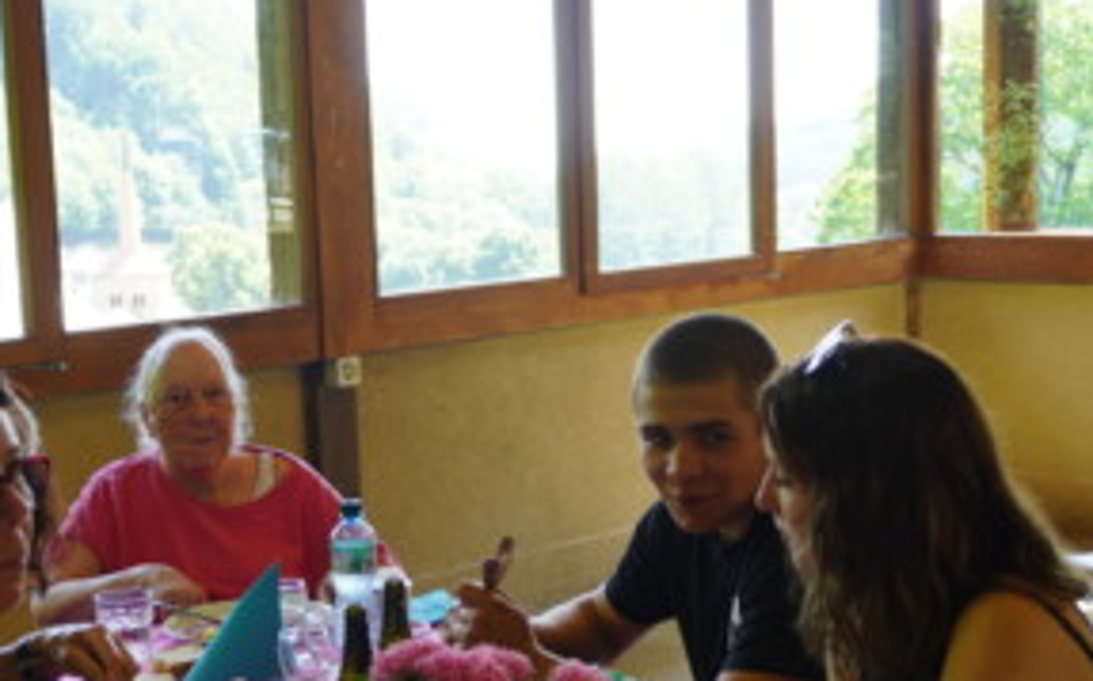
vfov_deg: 20.2
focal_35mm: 64
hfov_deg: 31.5
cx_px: 301
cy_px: 468
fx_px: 1905
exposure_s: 1/60
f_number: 4.5
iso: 125
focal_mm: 24
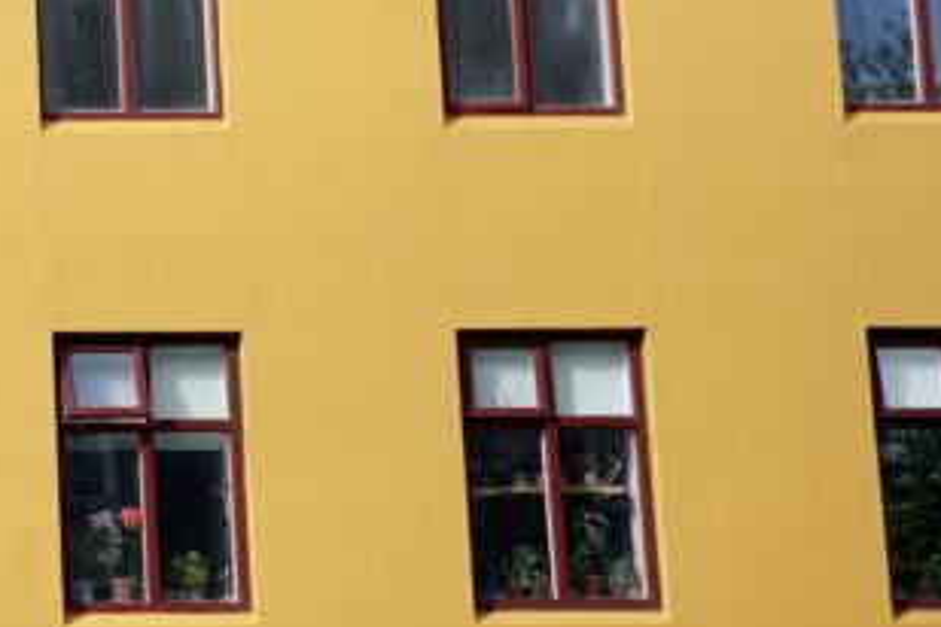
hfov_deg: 15.7
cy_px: 129
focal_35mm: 116
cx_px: -609
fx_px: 3032
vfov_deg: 11.8
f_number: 8
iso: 100
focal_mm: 35
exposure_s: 1/100
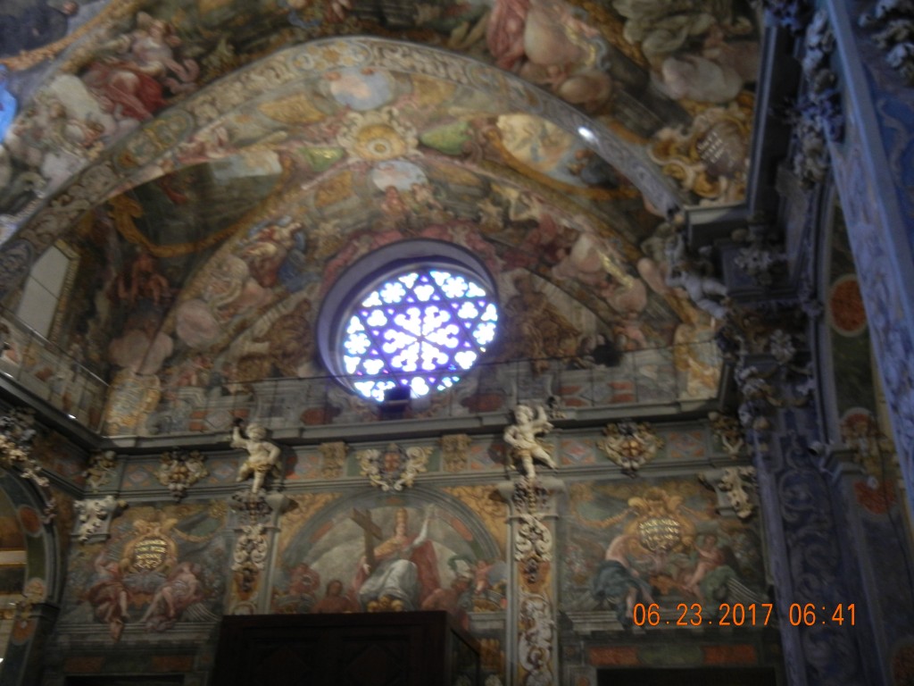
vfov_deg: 41.8
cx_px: 457
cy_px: 343
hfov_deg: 54.0
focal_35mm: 34
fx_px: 898
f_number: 3.6
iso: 400
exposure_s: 1/9.3
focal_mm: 6.2
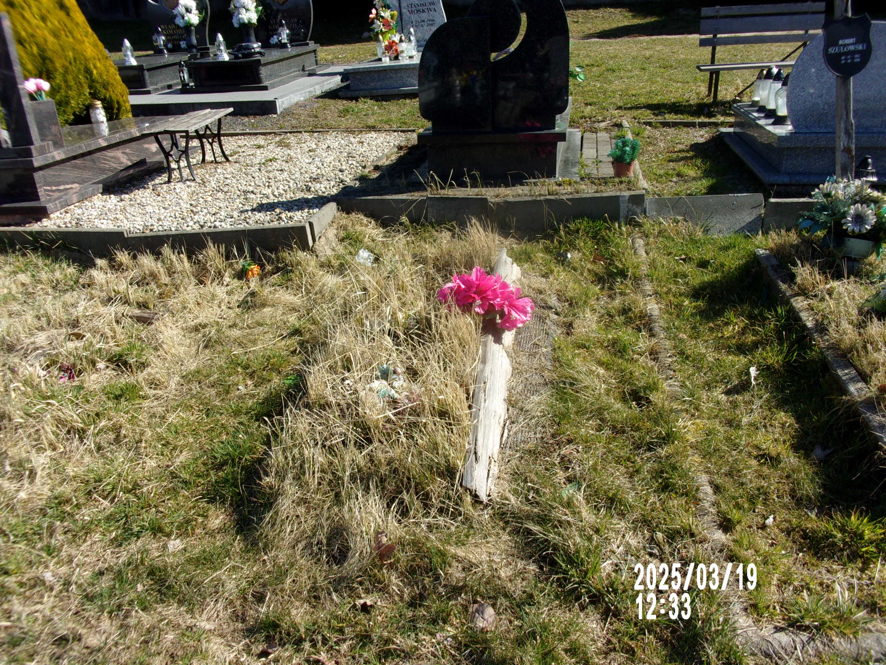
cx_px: 443
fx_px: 717
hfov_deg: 63.4
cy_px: 332
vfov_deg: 49.7
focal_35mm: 28
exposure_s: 1/70
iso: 80
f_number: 10.8
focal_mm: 5.1
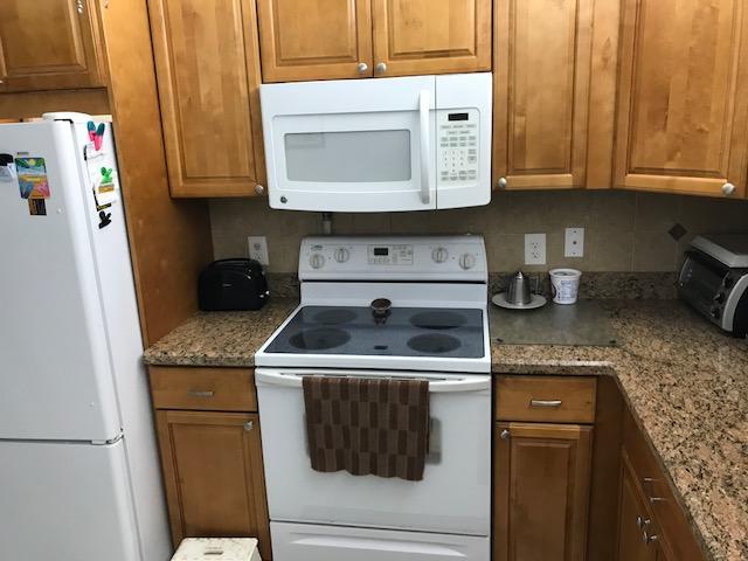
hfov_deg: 63.4
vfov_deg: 49.7
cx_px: 374
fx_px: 605
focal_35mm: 28
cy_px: 280
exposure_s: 1/30
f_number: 1.8
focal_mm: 3.99
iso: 32
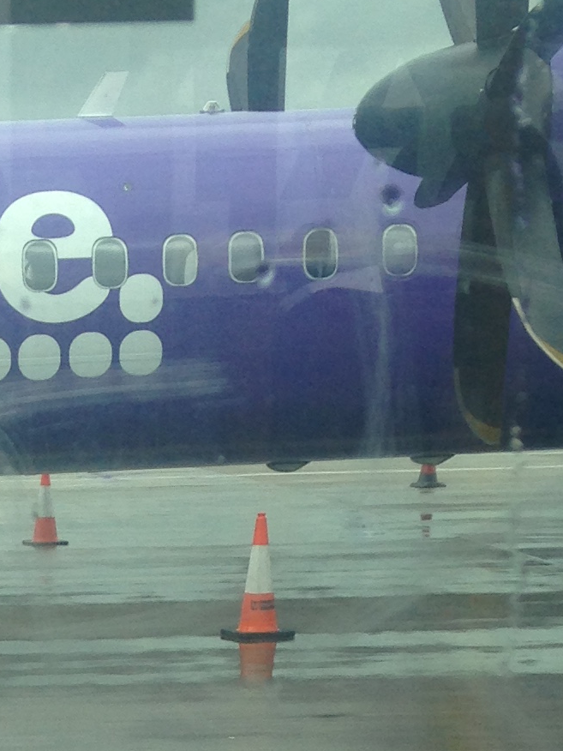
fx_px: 2667
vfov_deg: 15.1
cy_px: 1058
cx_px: -60
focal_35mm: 123
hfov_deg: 11.9
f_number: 2.4
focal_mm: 4.12
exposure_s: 1/536
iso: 50
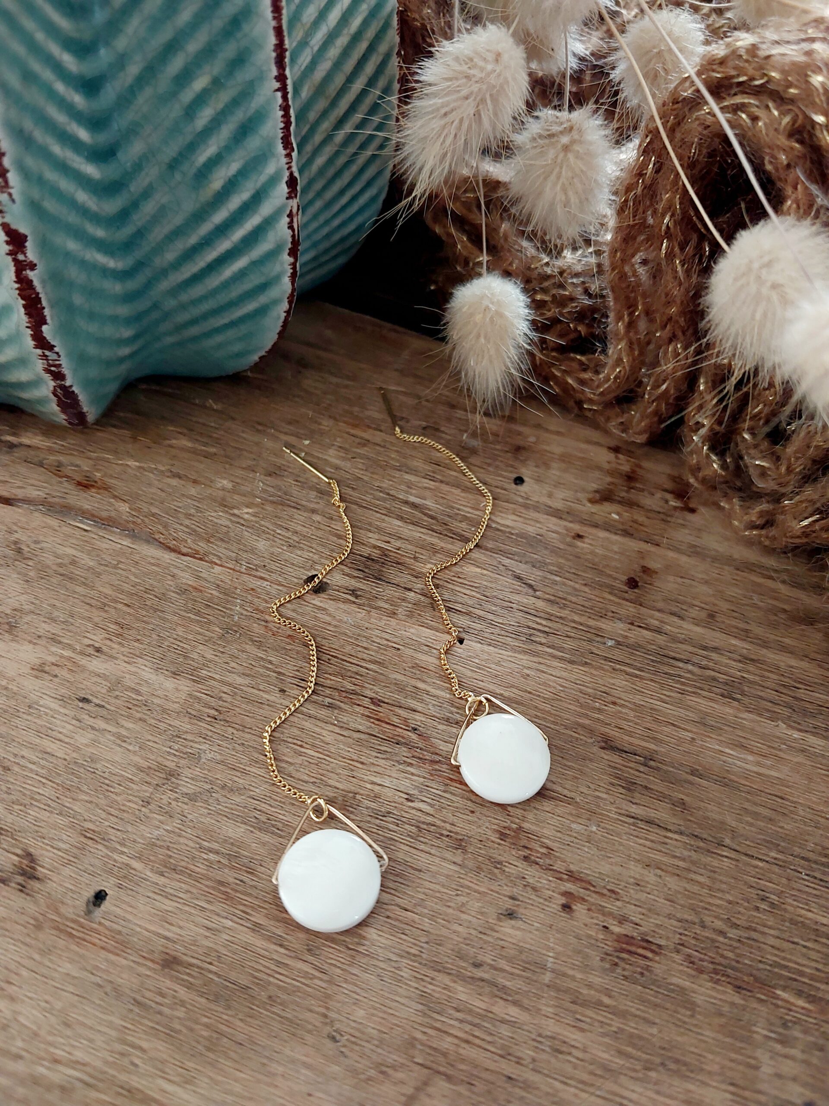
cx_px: 414
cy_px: 553
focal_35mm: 30
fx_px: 958
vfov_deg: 60.0
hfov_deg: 46.8
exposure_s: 1/60.2
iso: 200
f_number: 1.8
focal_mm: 4.6
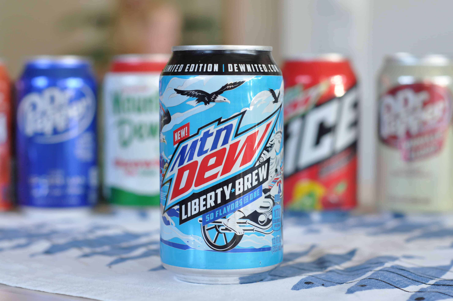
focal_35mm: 75
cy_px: 150
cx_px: 226
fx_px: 943
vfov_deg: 18.1
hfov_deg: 27.0
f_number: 4
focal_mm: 50
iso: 400
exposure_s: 1/60
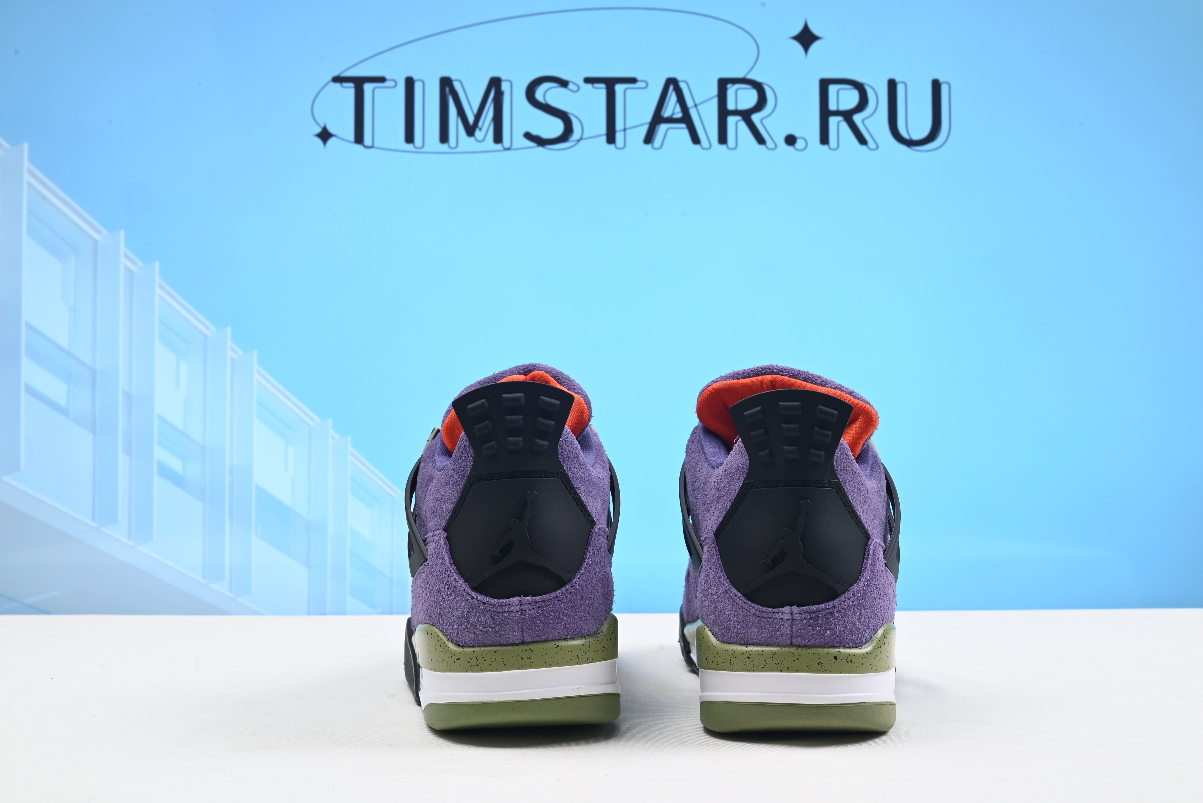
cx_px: 602
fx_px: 1371
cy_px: 402
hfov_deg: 47.4
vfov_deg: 32.7
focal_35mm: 41
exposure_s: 1/2
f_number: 16
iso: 100
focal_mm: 41
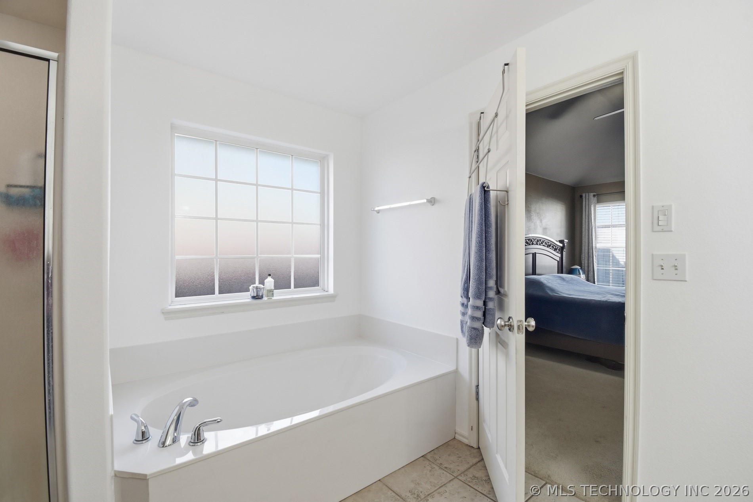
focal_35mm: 15
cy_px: 251
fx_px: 314
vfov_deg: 77.3
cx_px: 376
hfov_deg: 100.4
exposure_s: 1/50
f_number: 13
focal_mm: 10
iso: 200
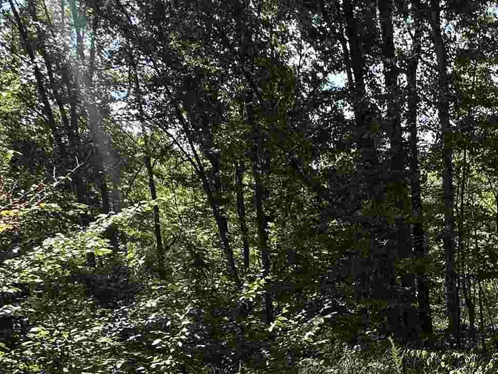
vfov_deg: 29.6
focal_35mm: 45
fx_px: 647
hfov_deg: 37.7
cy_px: 391
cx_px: 495
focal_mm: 2.22
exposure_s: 1/545
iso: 40
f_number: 2.2
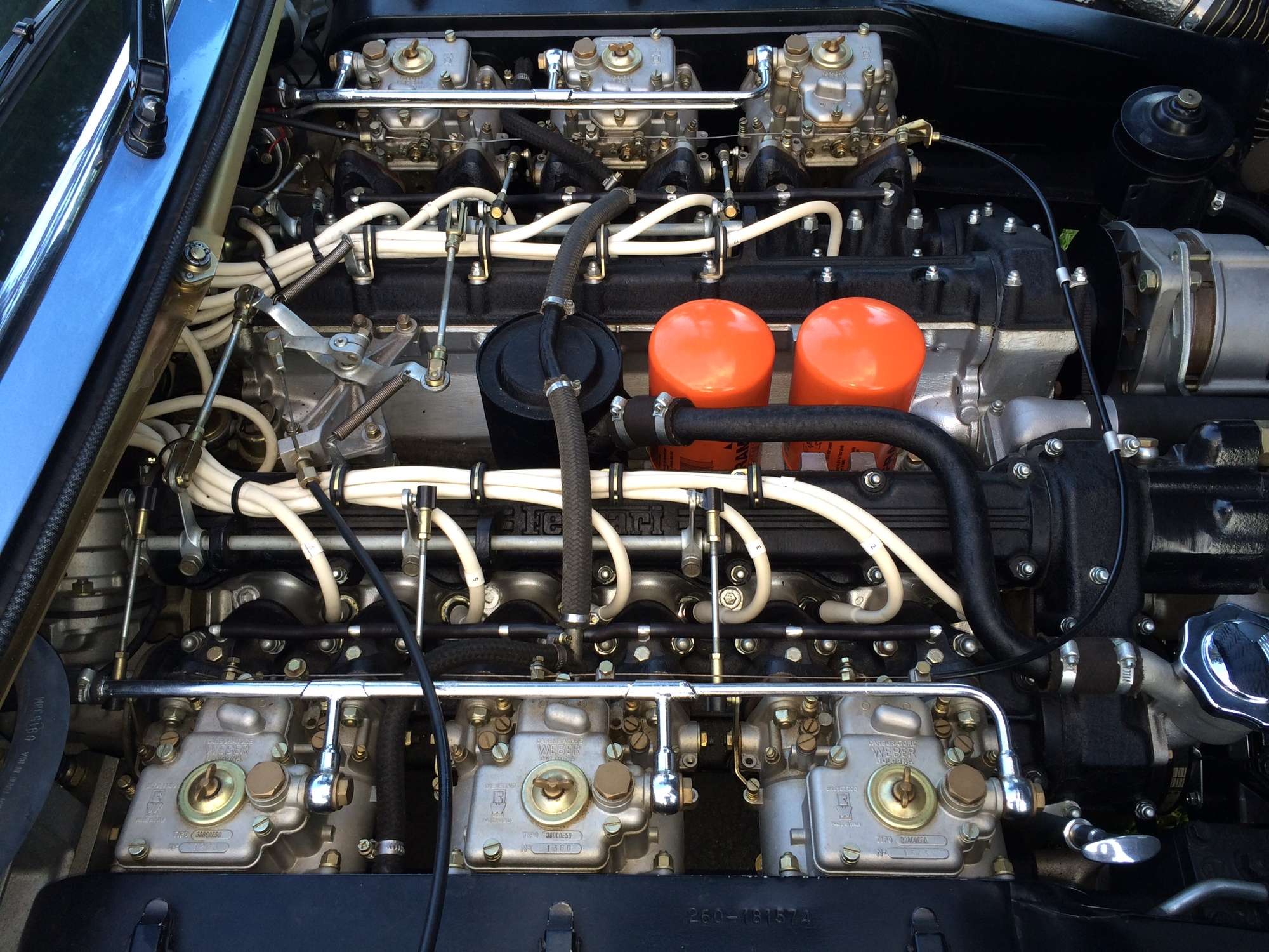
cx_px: 634
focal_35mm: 30
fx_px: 1100
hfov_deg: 60.0
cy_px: 476
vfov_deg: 46.8
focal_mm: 4.12
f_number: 2.2
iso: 40
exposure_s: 1/30
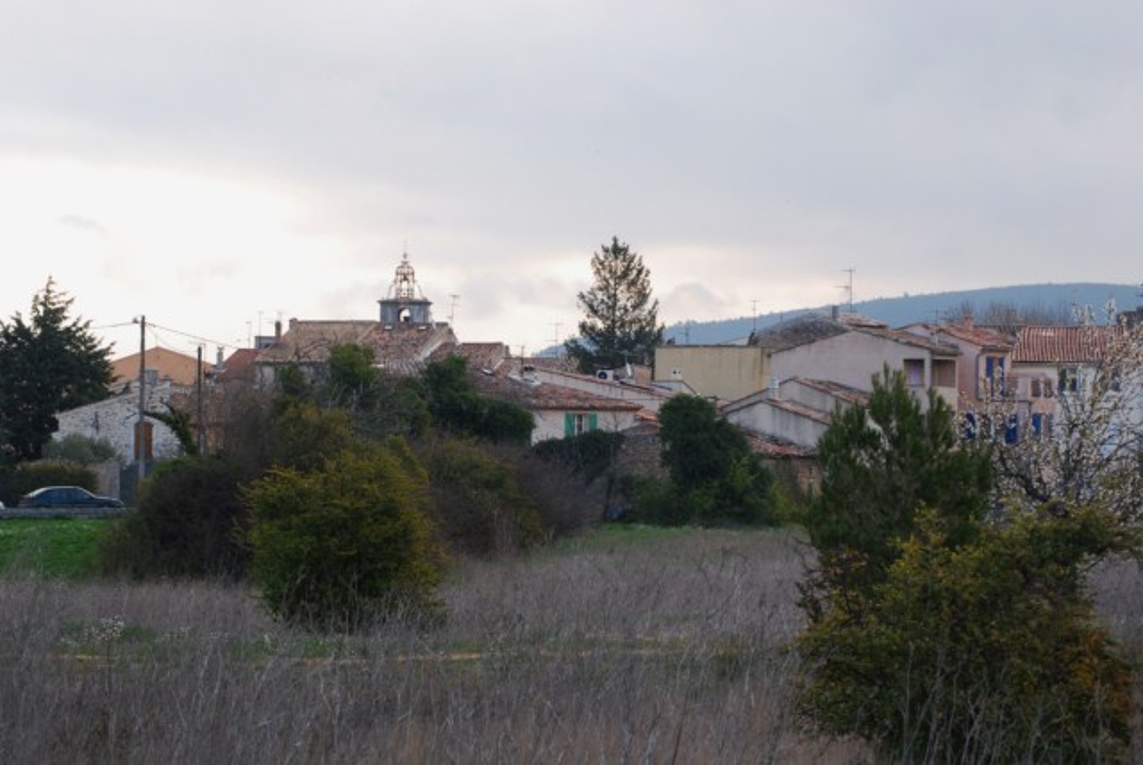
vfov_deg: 12.7
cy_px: 382
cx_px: 572
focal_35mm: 108
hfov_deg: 18.9
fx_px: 3432
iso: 200
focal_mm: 72
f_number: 7.1
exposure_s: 1/125
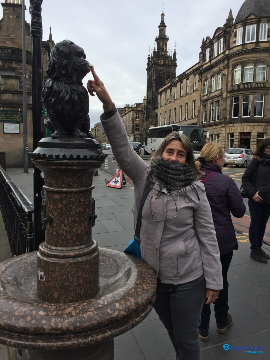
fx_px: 302
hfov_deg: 48.2
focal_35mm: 29
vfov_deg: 61.7
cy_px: 180
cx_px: 135
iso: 32
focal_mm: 4.15
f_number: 2.2
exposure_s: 1/860
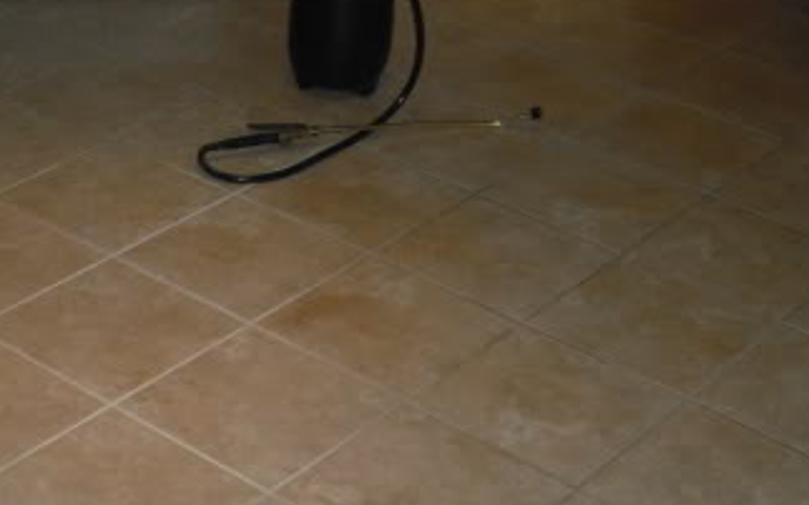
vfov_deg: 15.8
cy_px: 565
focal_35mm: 80
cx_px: 219
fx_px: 1763
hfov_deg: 25.6
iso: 200
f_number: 2.8
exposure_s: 1/100
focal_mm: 6.2
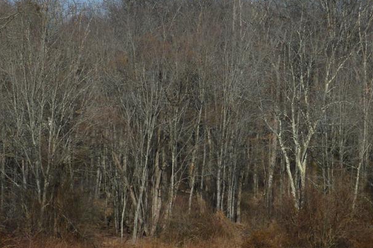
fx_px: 1575
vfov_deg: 9.0
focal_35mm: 152
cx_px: 222
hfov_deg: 13.5
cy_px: 115
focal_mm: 30
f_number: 11
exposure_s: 1/500
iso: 360
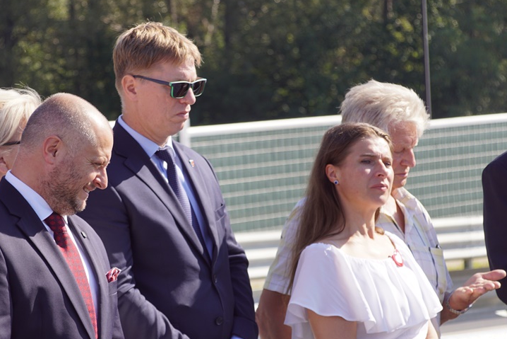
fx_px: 2648
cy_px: 216
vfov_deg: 7.3
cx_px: 213
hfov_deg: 10.9
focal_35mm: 188
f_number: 6.3
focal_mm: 90
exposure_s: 1/200
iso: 100
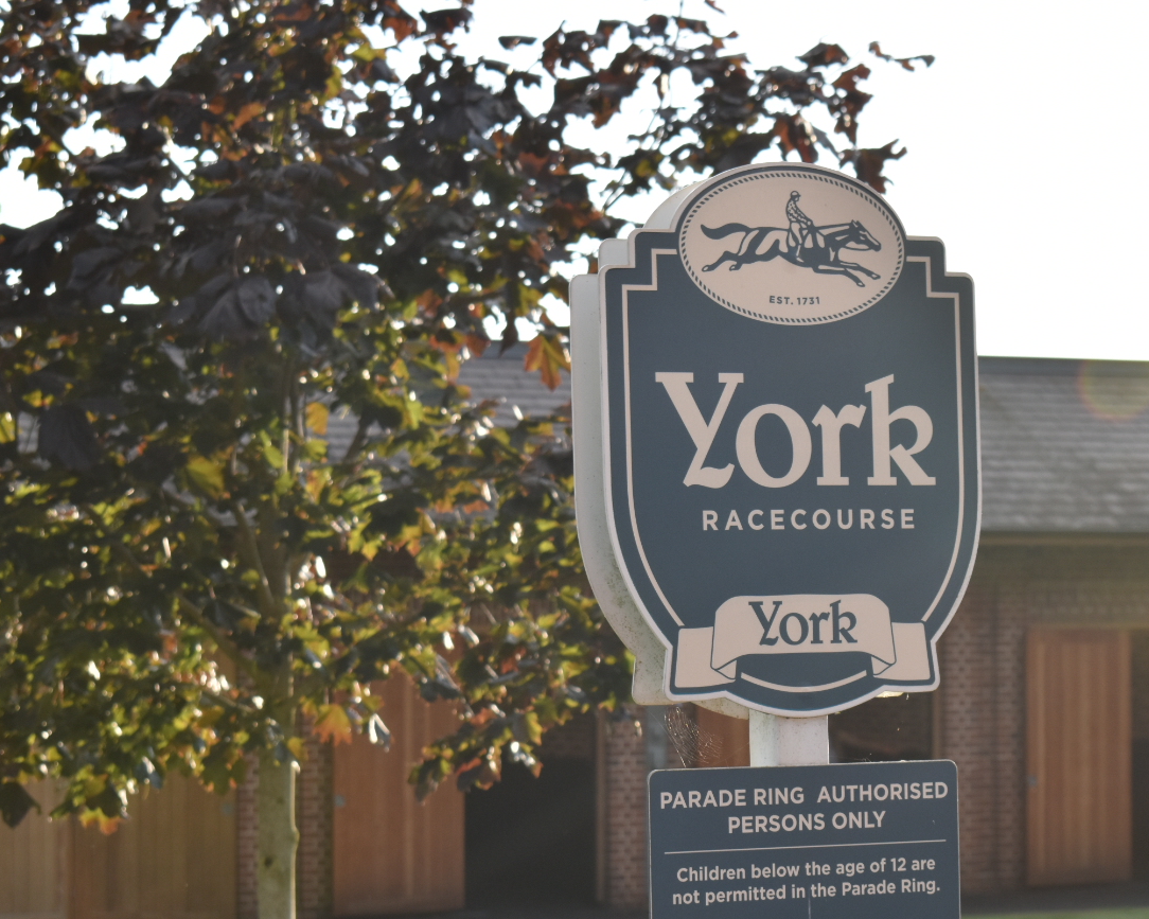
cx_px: 754
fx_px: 3934
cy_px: 552
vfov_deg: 13.3
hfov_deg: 16.6
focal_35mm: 116
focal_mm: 55
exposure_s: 1/250
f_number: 8
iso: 360
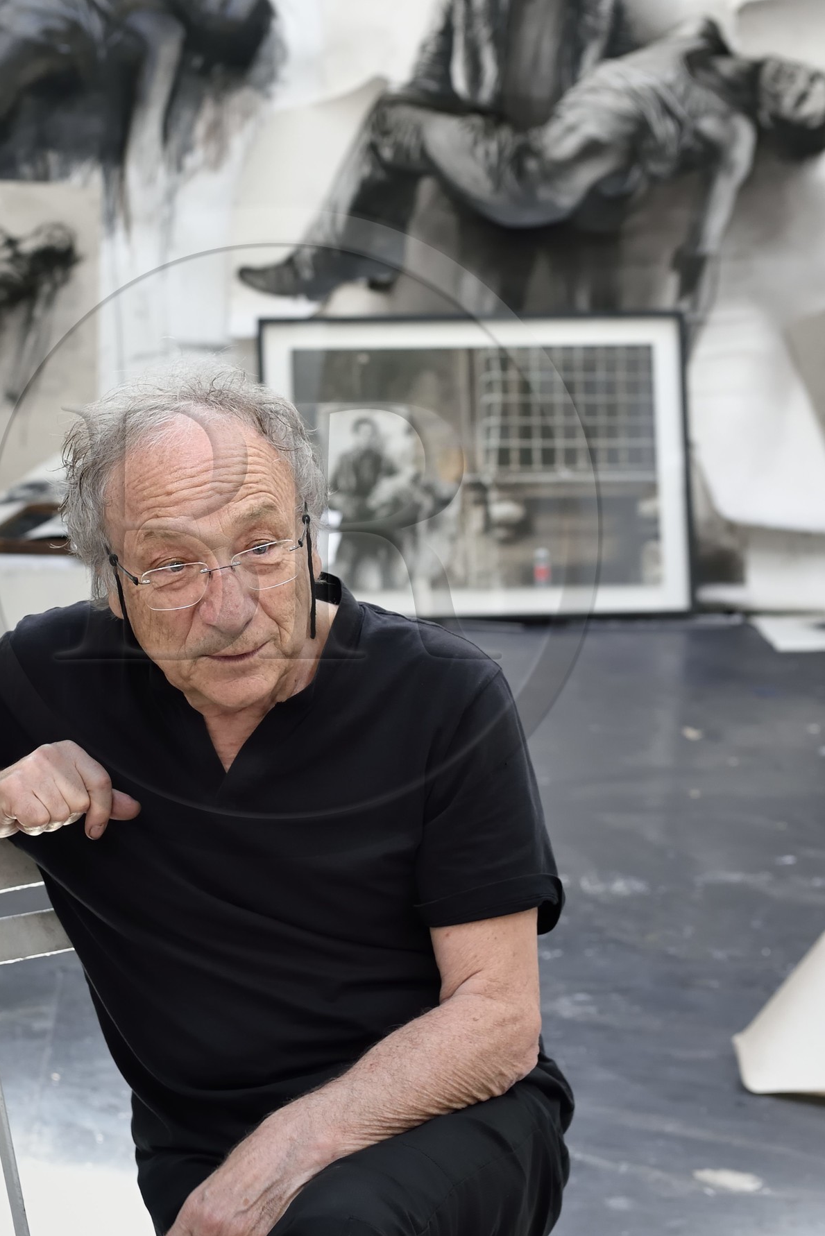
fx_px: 2405
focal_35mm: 70
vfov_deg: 28.8
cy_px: 532
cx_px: 275
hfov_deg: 19.4
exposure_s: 1/80
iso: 800
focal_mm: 52
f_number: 5
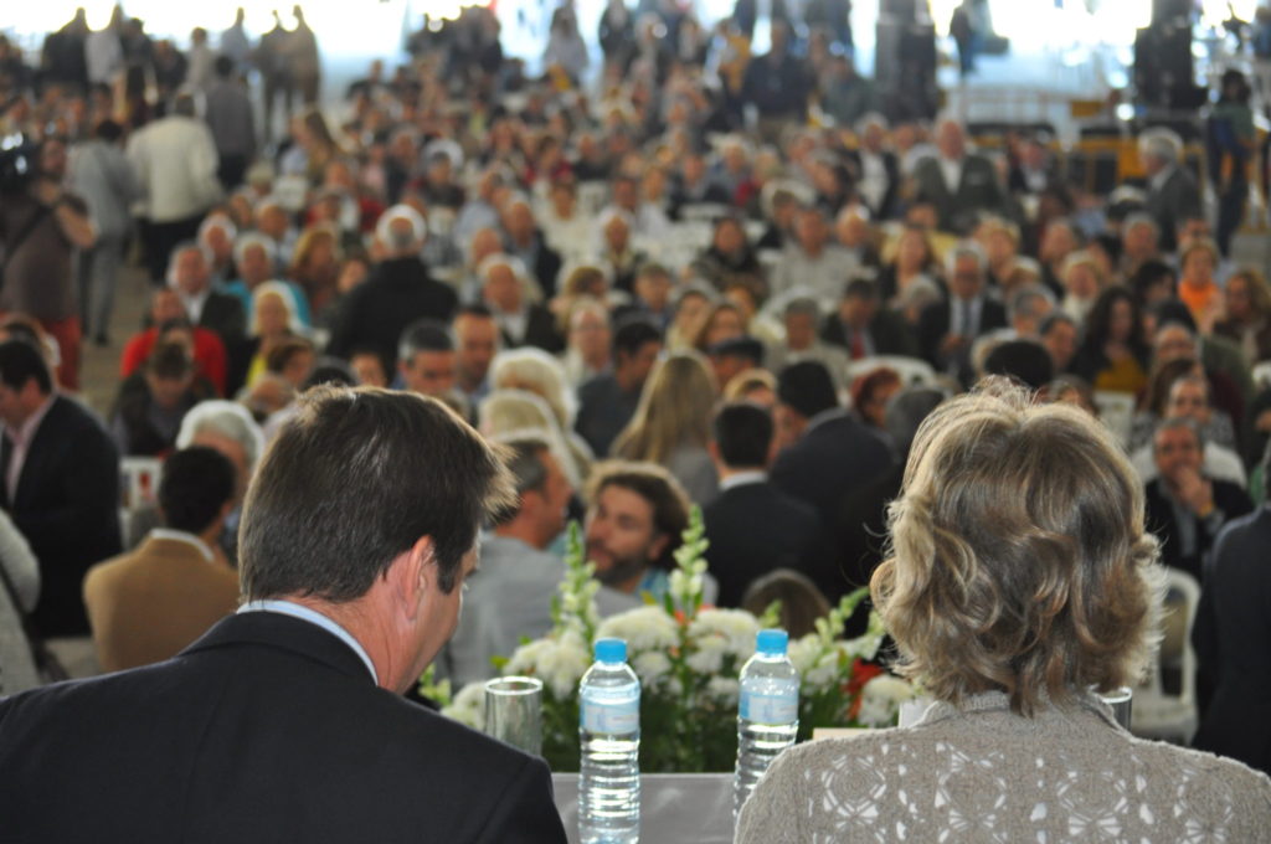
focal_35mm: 82
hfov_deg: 24.6
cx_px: 636
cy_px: 422
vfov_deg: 16.5
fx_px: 2909
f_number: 4
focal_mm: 55
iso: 800
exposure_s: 1/60
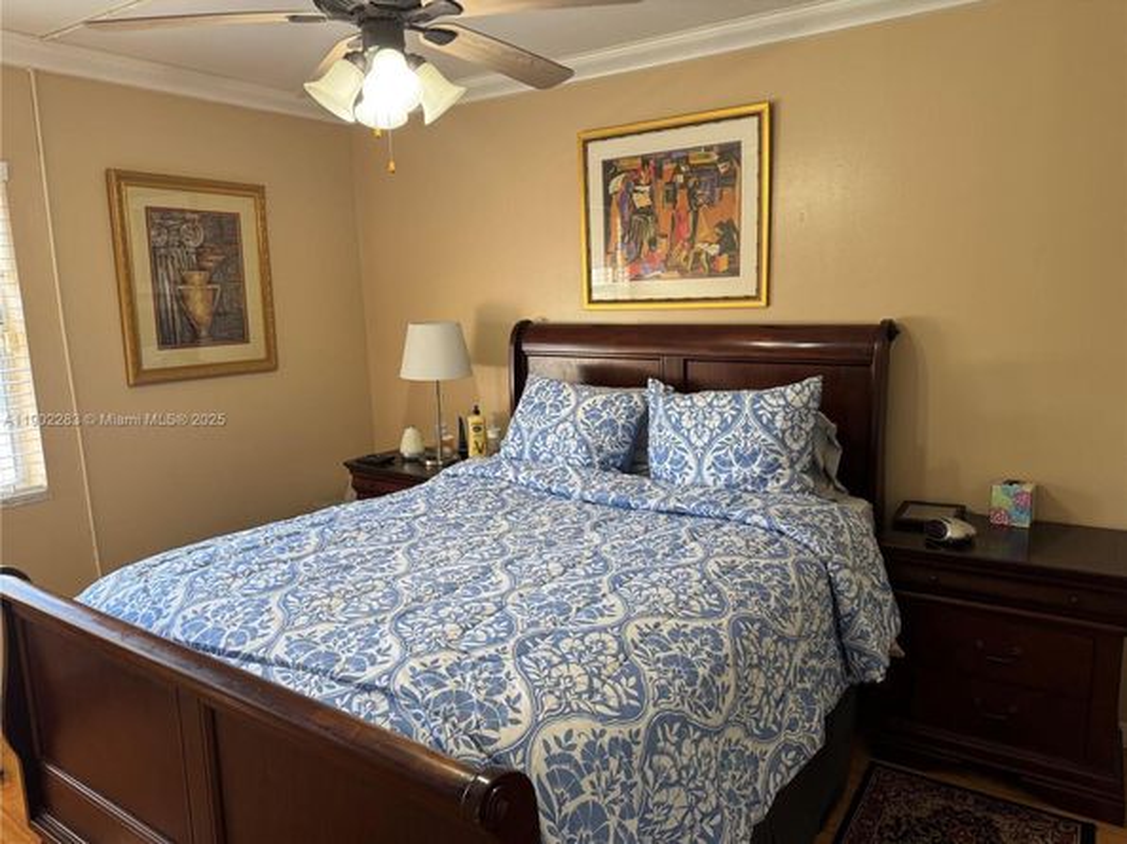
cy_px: 422
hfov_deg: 71.6
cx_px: 564
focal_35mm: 24
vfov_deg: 56.8
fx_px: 781
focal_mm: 6.76
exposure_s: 1/60
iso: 125
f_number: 1.78
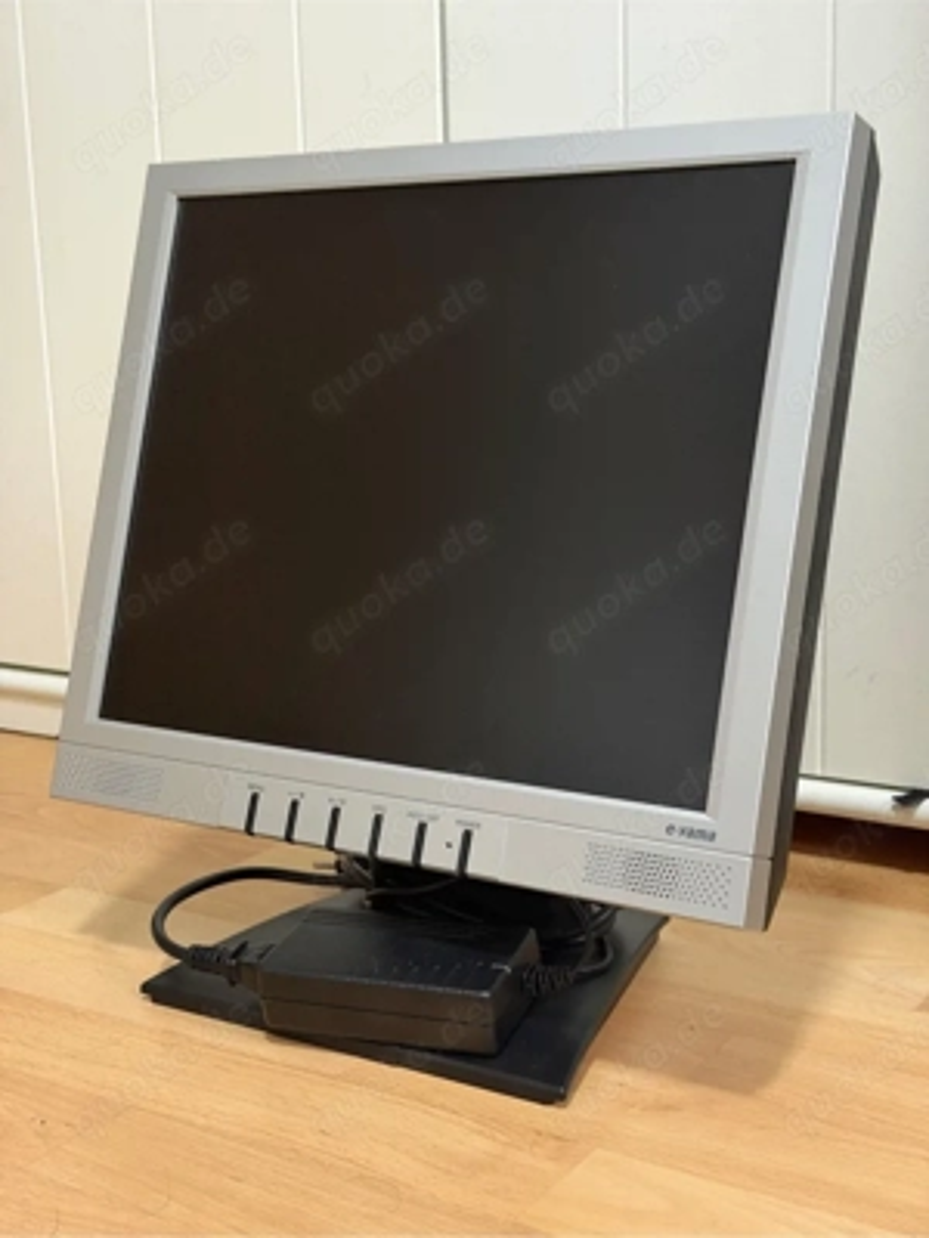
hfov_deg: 30.3
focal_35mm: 48
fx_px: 1718
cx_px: 464
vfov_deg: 39.7
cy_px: 619
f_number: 1.78
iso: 800
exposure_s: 1/29
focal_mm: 6.76
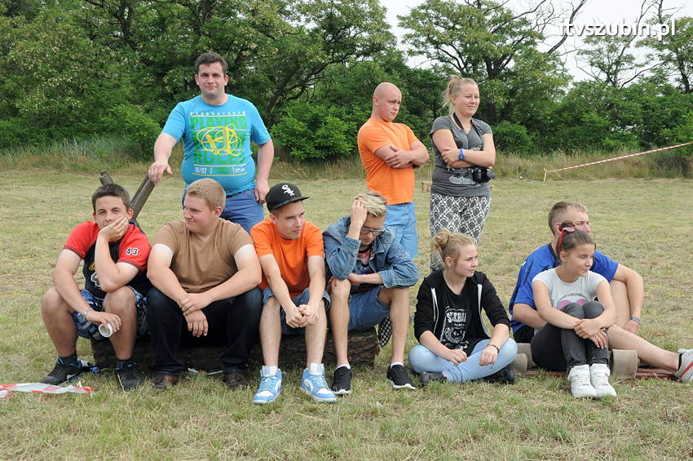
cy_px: 230
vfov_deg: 25.7
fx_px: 1010
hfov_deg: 37.9
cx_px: 346
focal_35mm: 52
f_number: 11
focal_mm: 35
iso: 800
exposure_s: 1/500
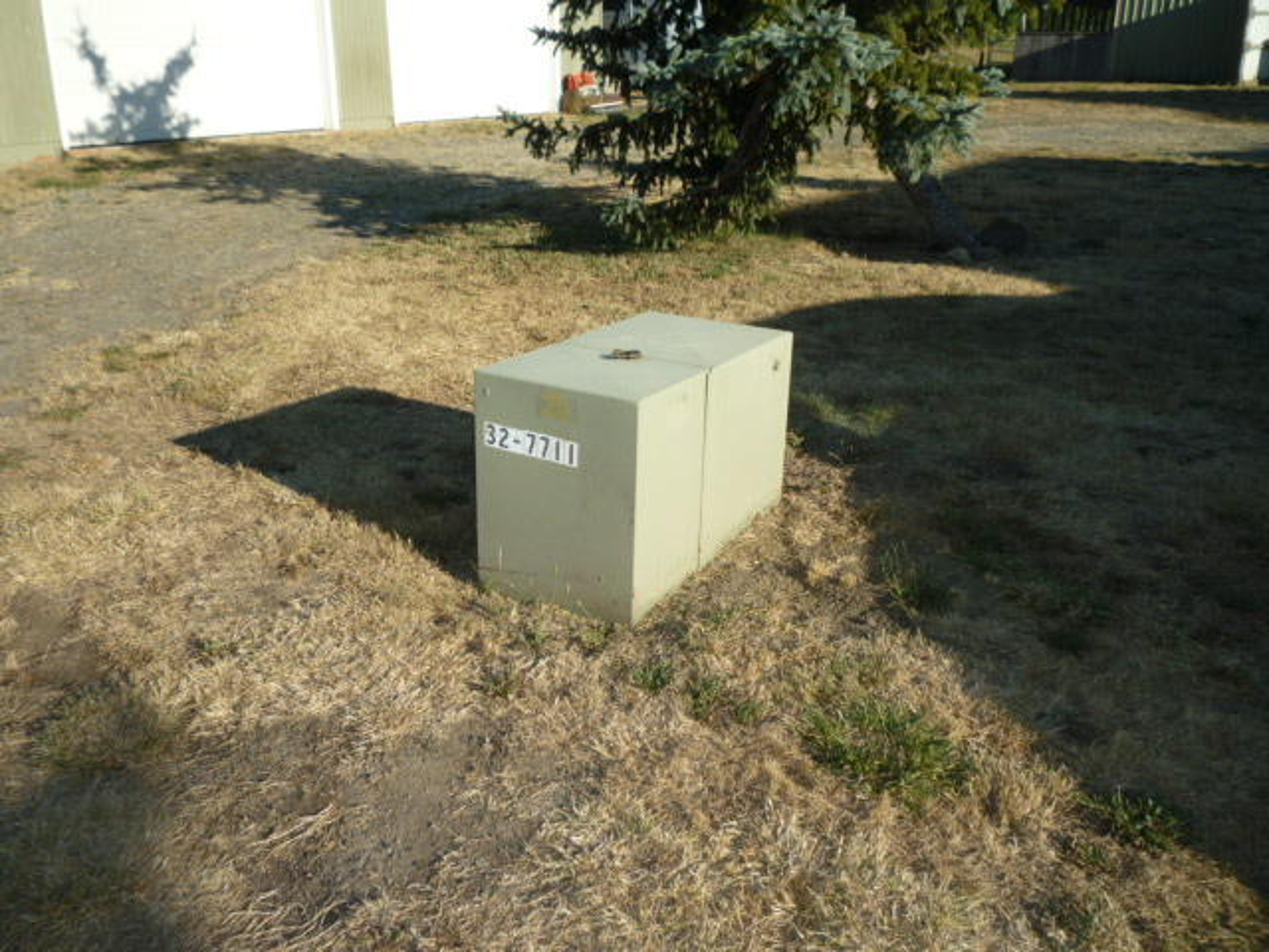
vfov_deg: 48.2
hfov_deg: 61.7
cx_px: 634
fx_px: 1063
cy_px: 476
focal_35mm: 29
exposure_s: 1/500
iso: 100
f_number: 4
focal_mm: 5.2
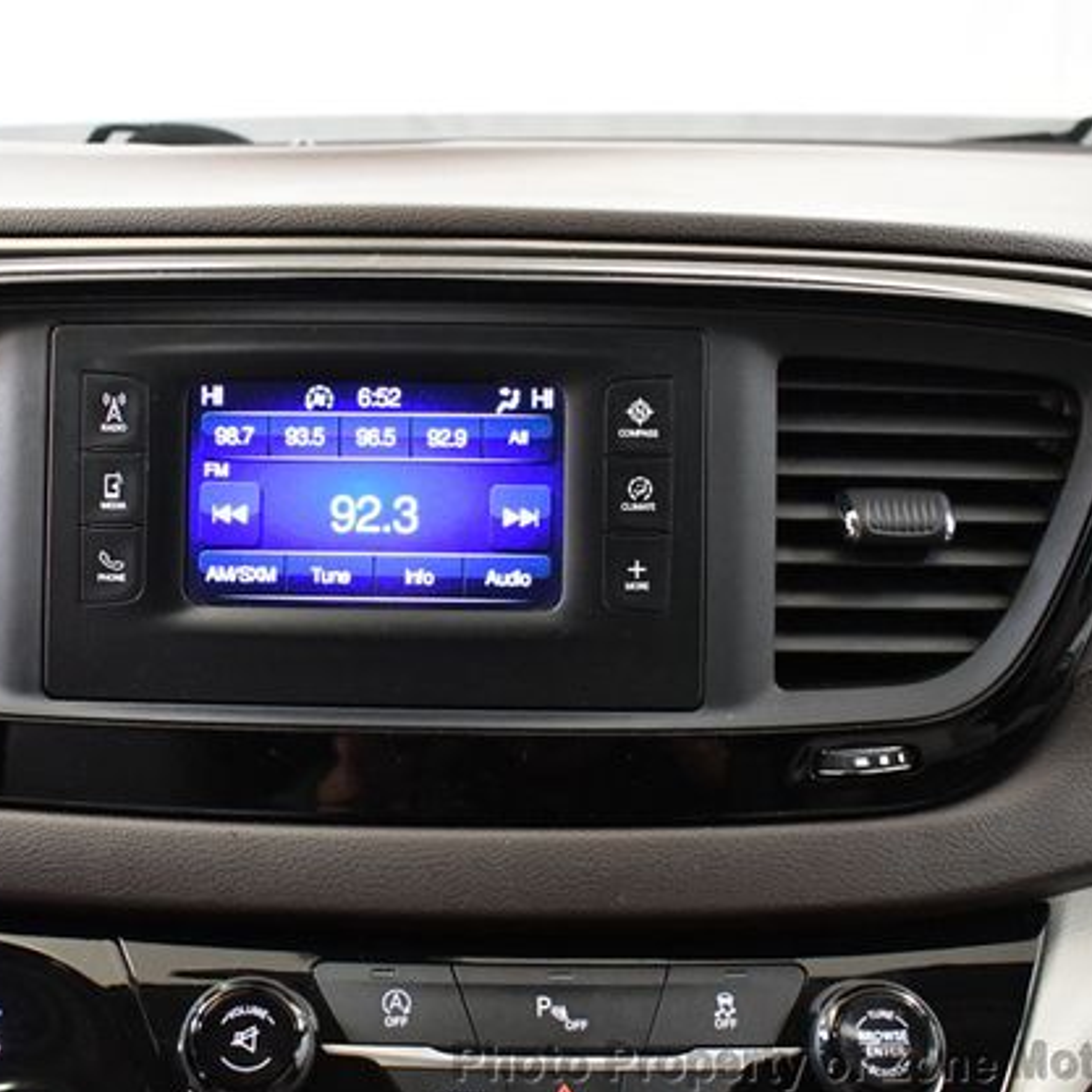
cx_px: 422
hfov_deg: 35.9
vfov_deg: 36.1
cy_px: 553
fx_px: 1677
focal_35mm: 47
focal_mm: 18
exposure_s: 1/80
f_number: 3.5
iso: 3200
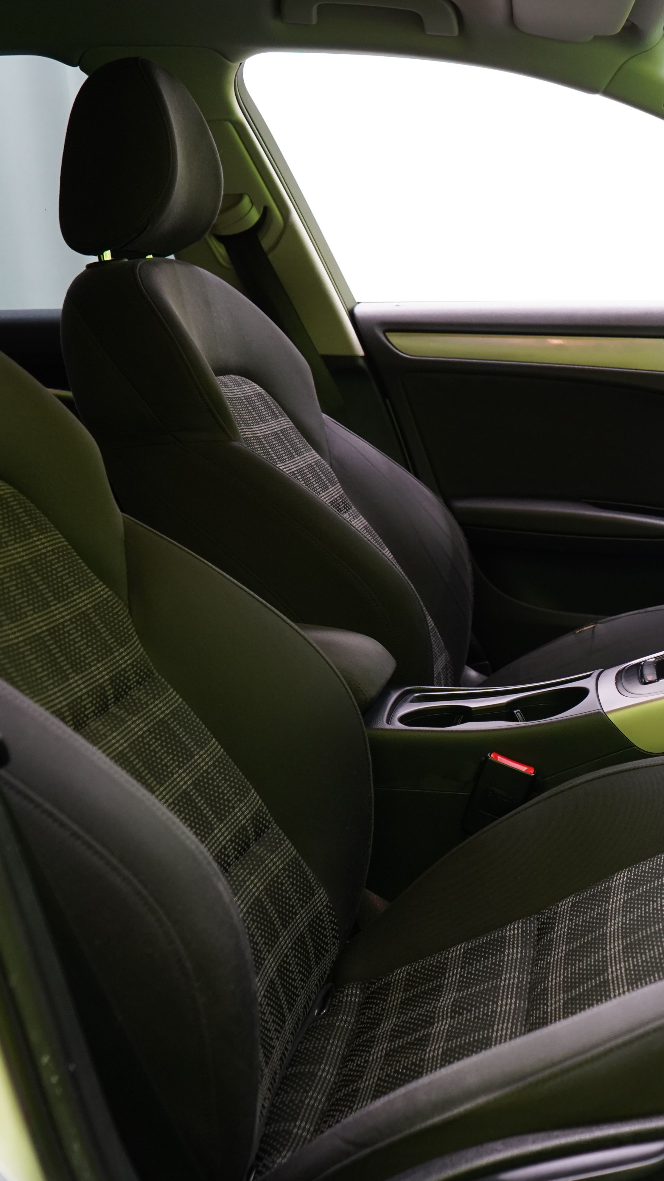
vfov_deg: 44.6
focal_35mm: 46
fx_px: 1440
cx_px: 749
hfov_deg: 24.1
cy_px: 592
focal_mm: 29
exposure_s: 1/30
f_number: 4.5
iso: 1600
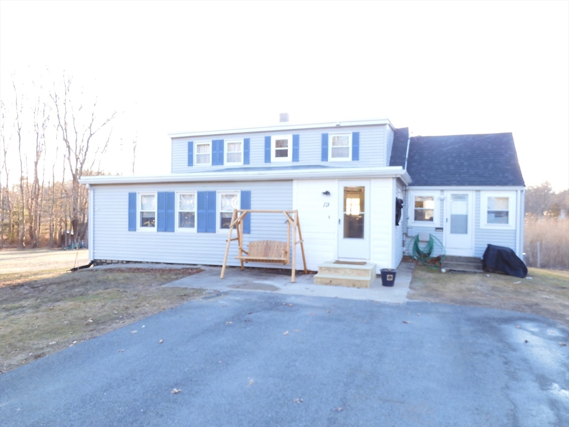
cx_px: 284
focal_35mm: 24
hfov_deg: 71.6
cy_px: 214
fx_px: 394
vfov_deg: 56.8
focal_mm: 4.3
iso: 100
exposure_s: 1/50
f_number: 3.4
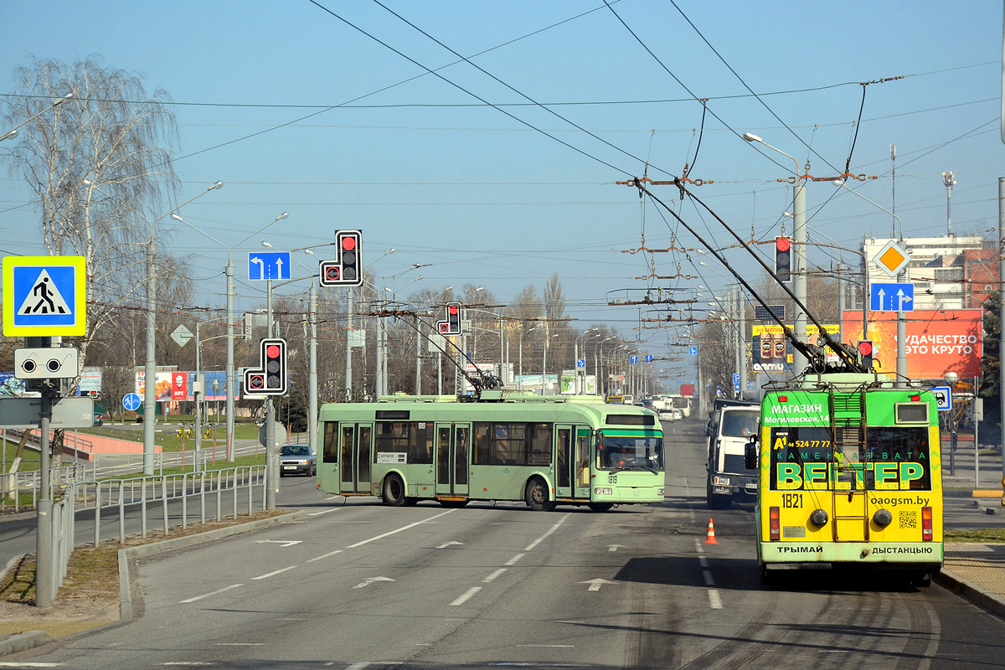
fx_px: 3768
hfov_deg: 15.2
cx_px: 502
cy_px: 335
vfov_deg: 10.2
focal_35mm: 135
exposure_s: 1/640
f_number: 9
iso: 100
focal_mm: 90
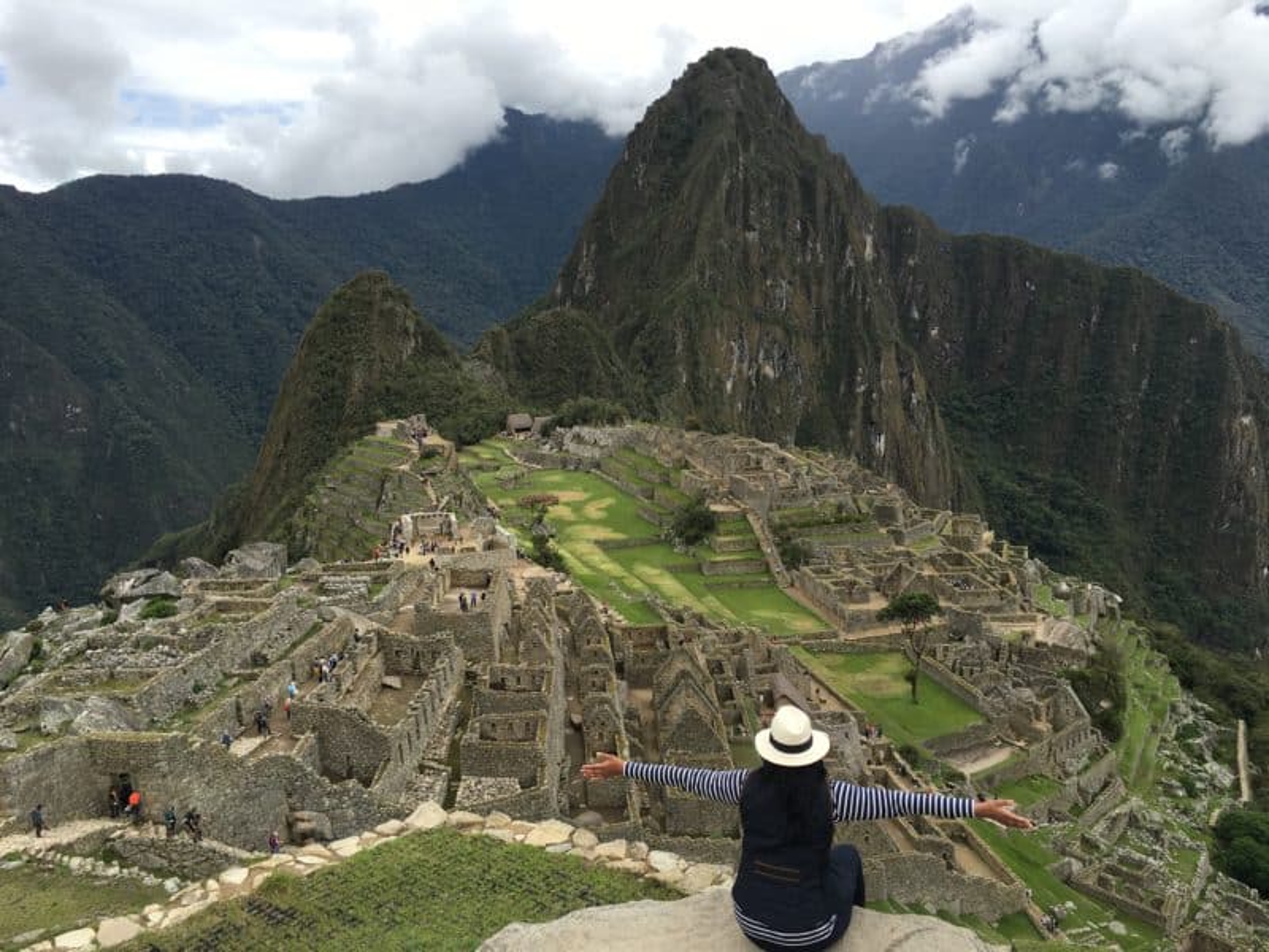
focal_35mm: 29
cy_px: 476
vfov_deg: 48.2
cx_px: 634
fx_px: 1063
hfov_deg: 61.7
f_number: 2.2
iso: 25
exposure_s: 1/855
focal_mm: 4.15
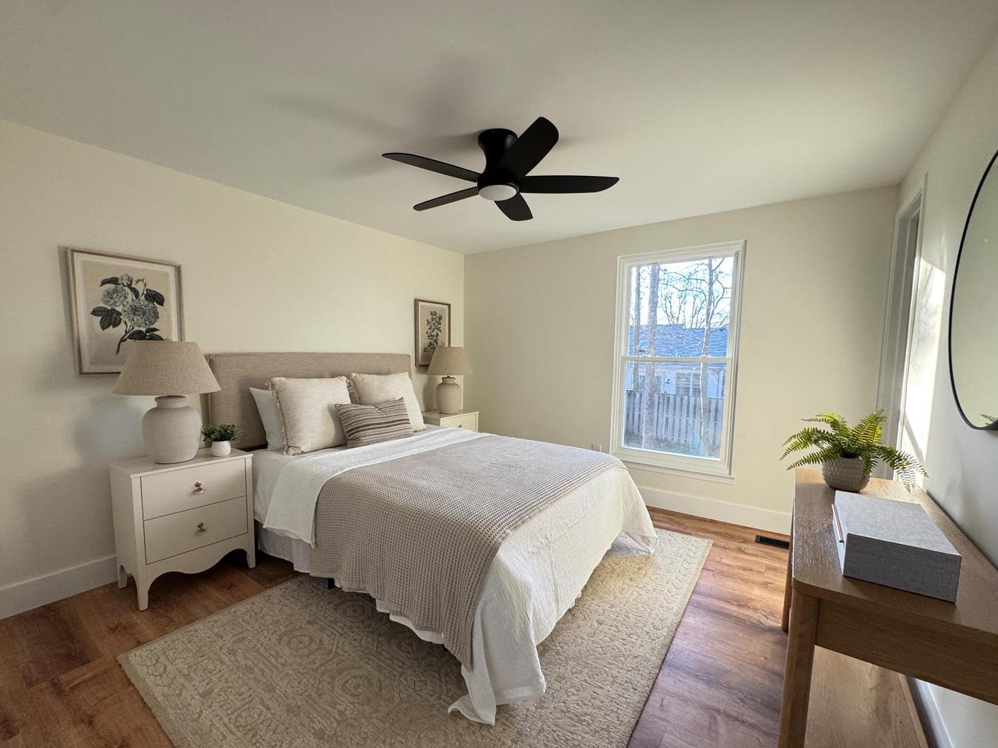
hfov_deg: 98.1
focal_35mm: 15
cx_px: 486
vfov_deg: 81.7
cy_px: 396
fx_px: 432
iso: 160
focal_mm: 2.22
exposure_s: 1/120
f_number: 2.2
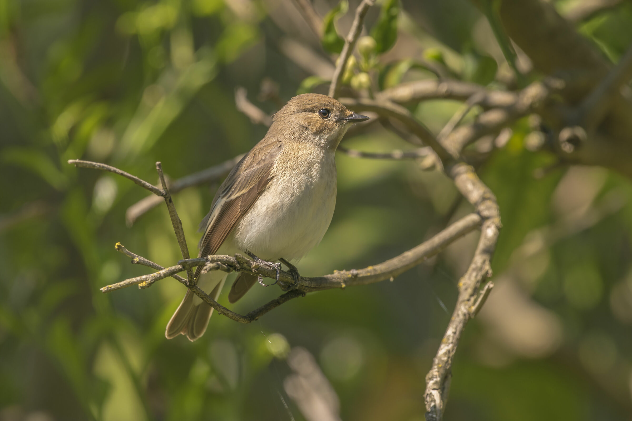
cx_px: 316
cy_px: 210
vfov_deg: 1.8
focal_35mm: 750
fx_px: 13166
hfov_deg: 2.7
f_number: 8
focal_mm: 500
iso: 125
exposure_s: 1/125
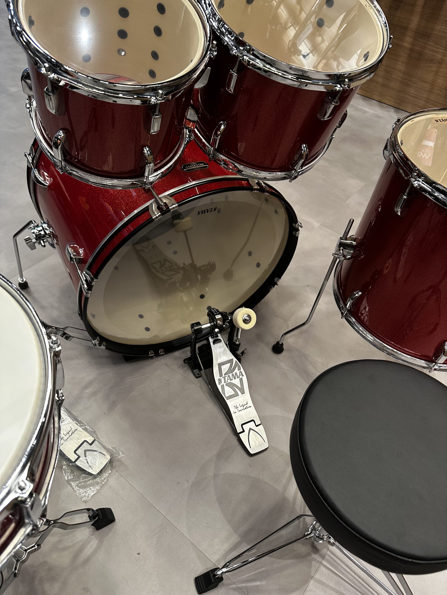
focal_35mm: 24
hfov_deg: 56.8
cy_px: 298
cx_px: 224
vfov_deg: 71.6
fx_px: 413
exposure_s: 1/60
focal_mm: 6.86
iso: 125
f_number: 1.78
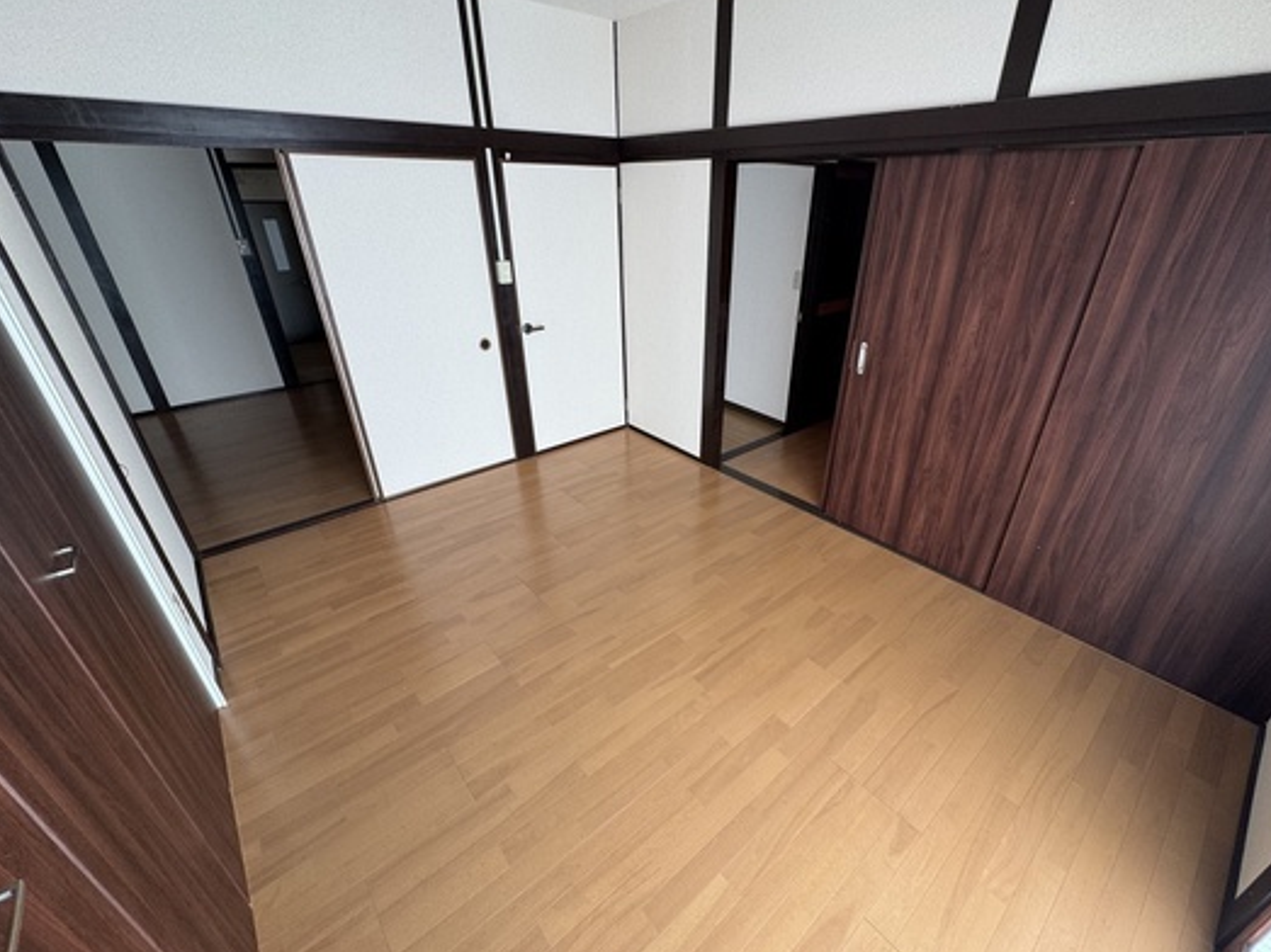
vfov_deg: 81.7
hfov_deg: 98.1
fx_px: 551
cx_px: 671
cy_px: 483
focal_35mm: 15
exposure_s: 1/99
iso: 100
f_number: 2.2
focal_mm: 2.22
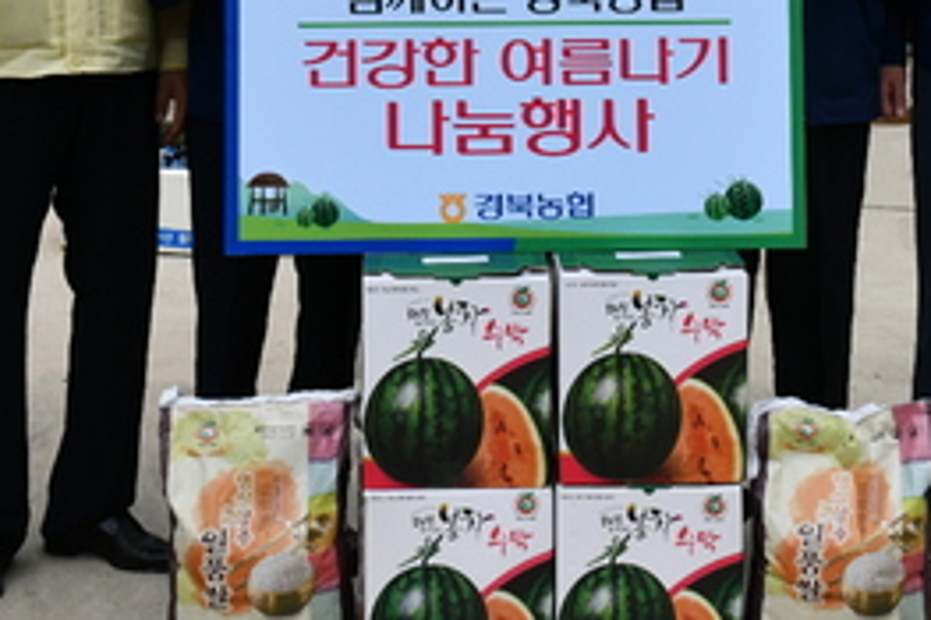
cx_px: 526
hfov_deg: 23.9
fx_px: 2197
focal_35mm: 85
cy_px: -14
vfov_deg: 15.7
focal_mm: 35
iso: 1600
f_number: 18
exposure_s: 1/1250
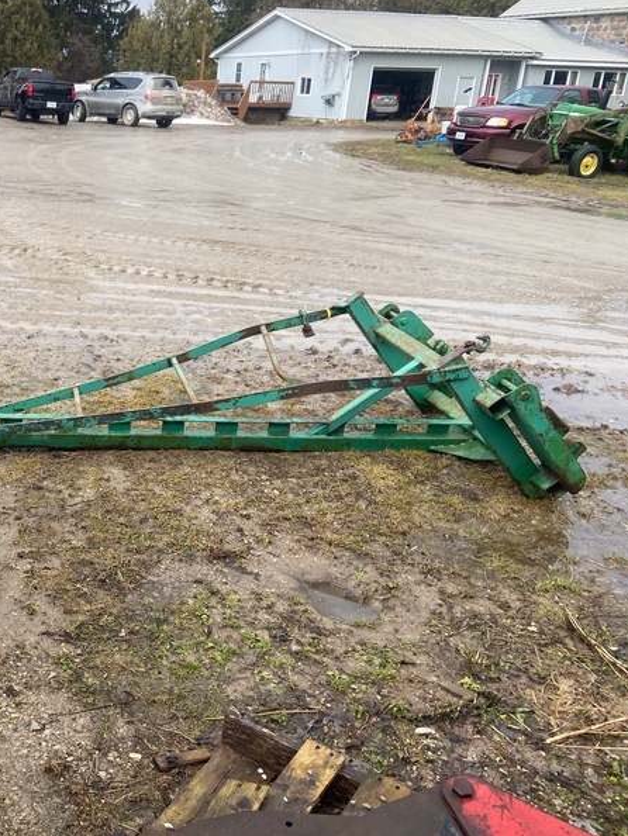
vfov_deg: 52.6
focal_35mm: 35
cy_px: 417
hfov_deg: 38.4
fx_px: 846
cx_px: 84
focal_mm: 4.25
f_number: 1.8
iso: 32
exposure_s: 1/877
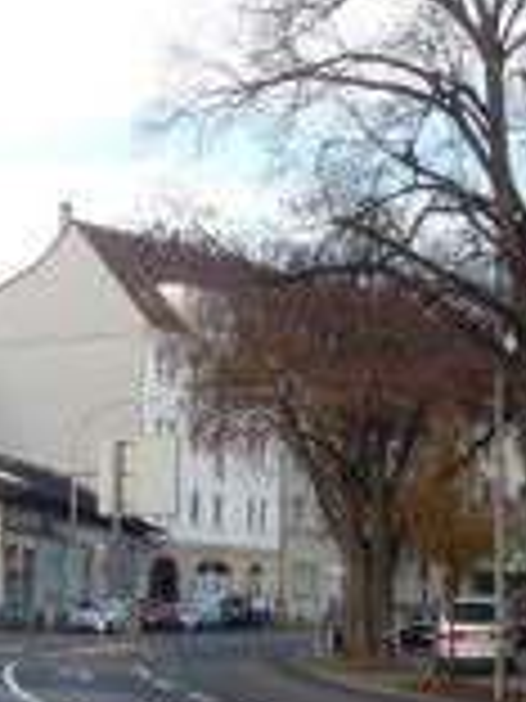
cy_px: 423
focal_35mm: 126
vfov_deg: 15.6
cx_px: -157
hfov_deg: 11.5
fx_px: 2553
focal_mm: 5.2
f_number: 4
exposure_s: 1/200
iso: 100
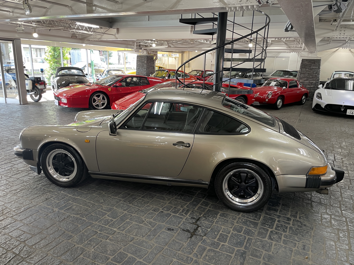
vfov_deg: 53.1
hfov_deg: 67.3
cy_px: 132
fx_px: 266
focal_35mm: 26
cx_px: 177
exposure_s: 1/50
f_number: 1.6
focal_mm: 4.2
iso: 80
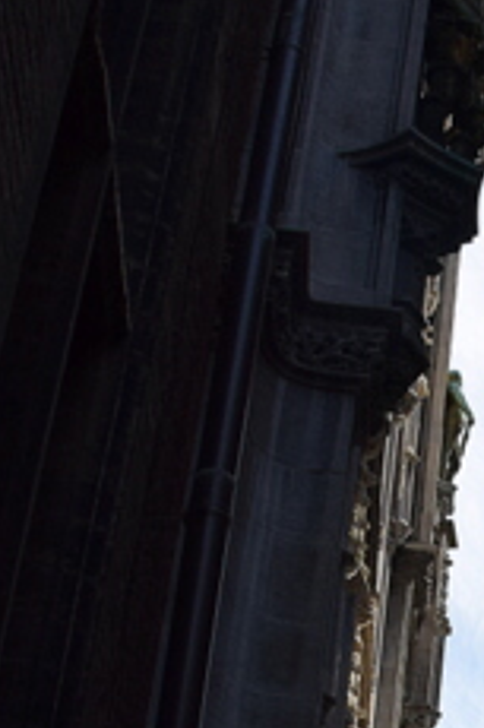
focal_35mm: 94
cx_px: 674
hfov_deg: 13.8
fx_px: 1898
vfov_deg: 20.4
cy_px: 848
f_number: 9
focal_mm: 18
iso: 125
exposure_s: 1/80
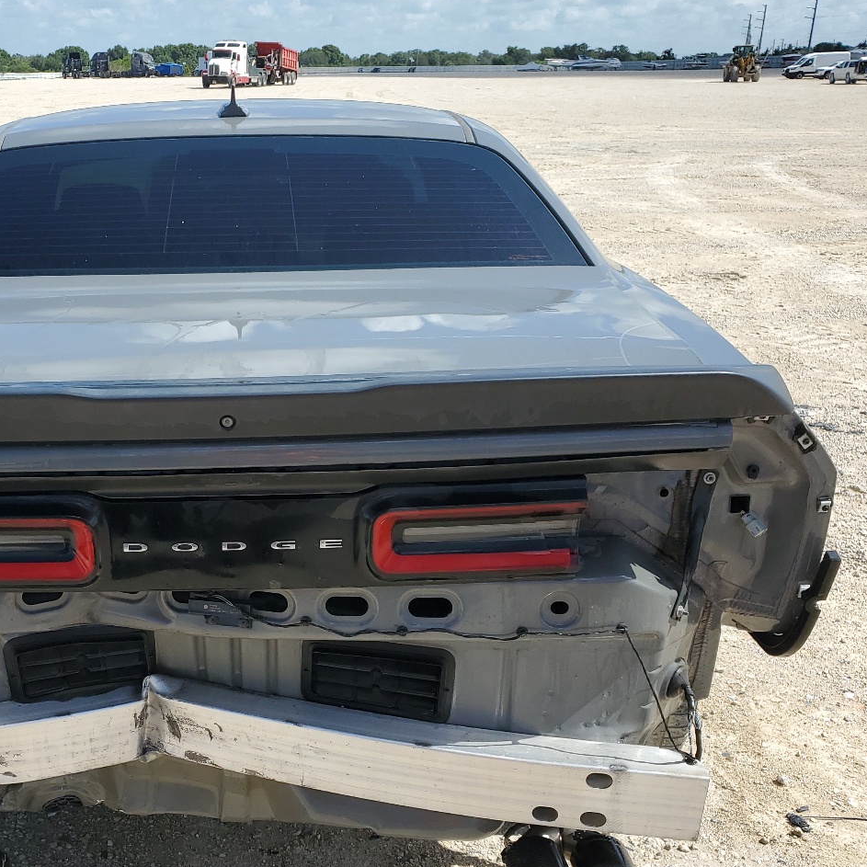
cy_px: 547
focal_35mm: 39
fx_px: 1105
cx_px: 262
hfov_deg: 42.0
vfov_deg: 42.5
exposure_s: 1/2500
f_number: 1.5
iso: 50
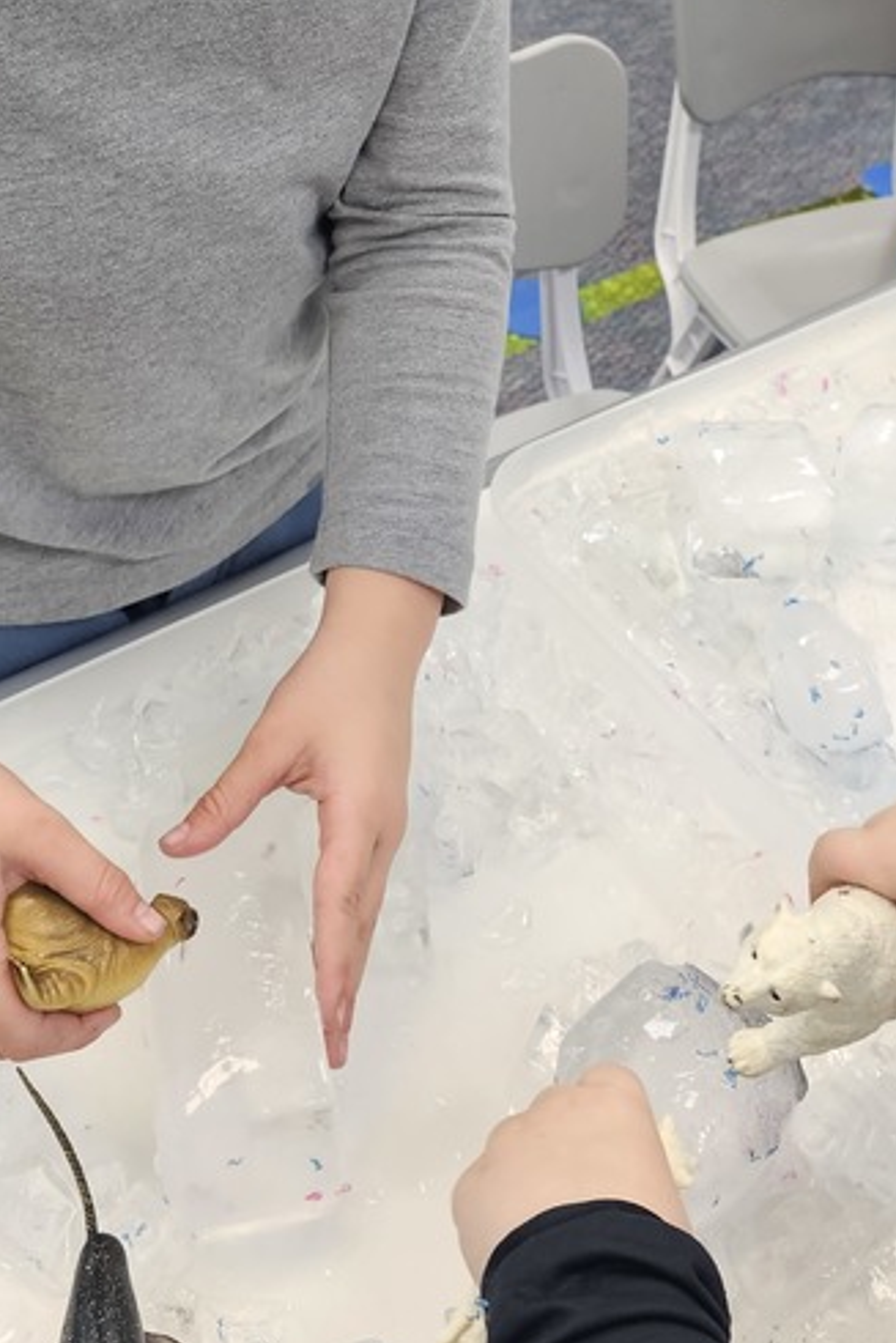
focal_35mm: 50
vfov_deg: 37.9
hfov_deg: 27.0
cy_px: 236
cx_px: 480
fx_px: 1865
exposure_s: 1/120
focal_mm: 6.3
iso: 160
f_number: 1.7
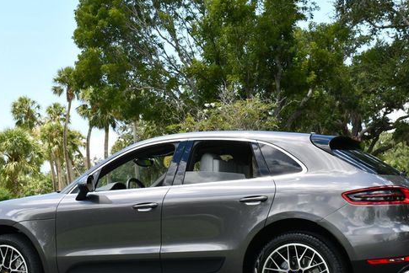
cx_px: 207
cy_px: 165
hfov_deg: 30.5
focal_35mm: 66
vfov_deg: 20.6
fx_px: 750
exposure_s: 1/250
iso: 200
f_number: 8
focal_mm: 25
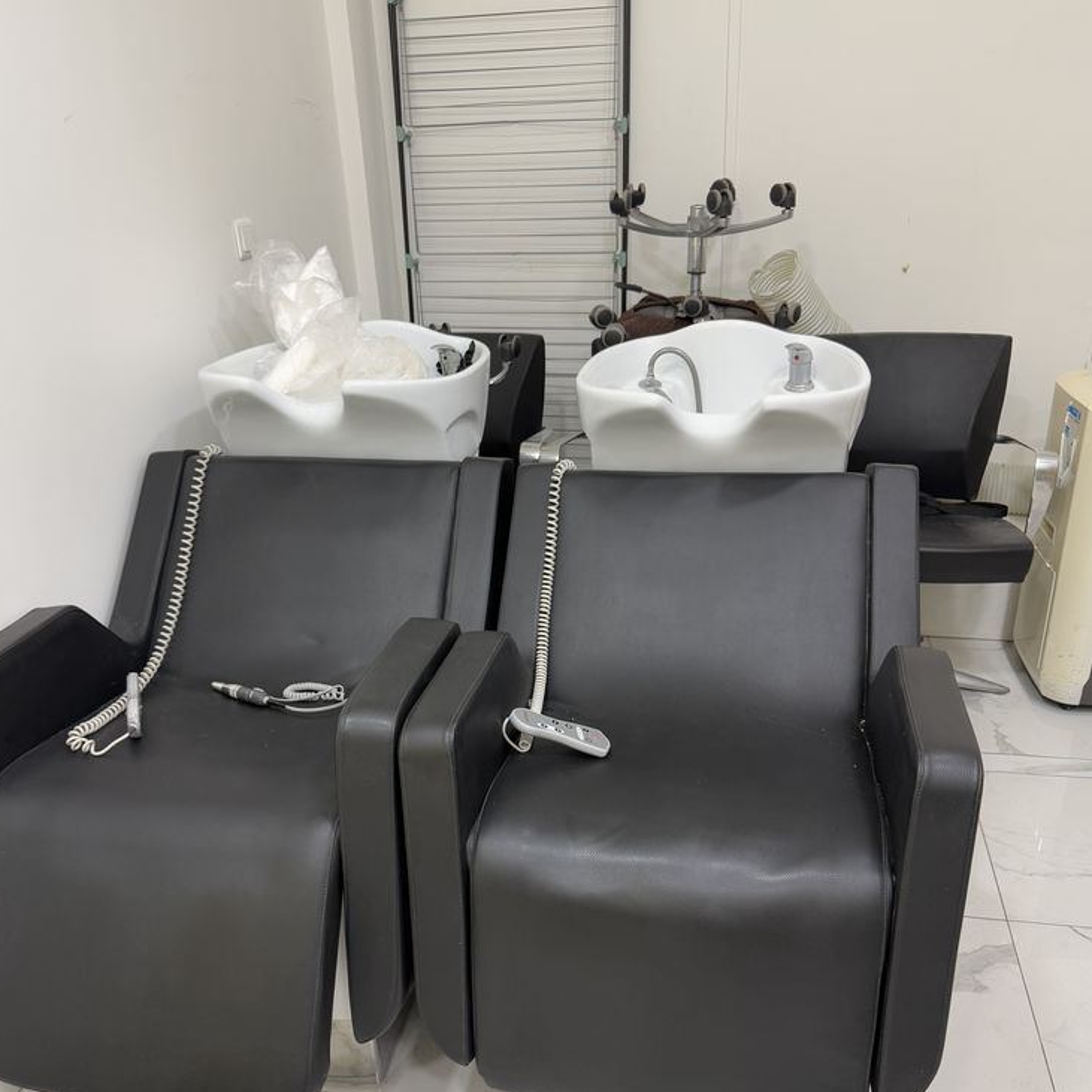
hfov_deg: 55.6
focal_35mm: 29
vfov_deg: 55.3
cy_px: 650
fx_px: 1035
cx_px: 541
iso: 125
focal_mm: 6.76
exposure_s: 1/50
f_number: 1.78
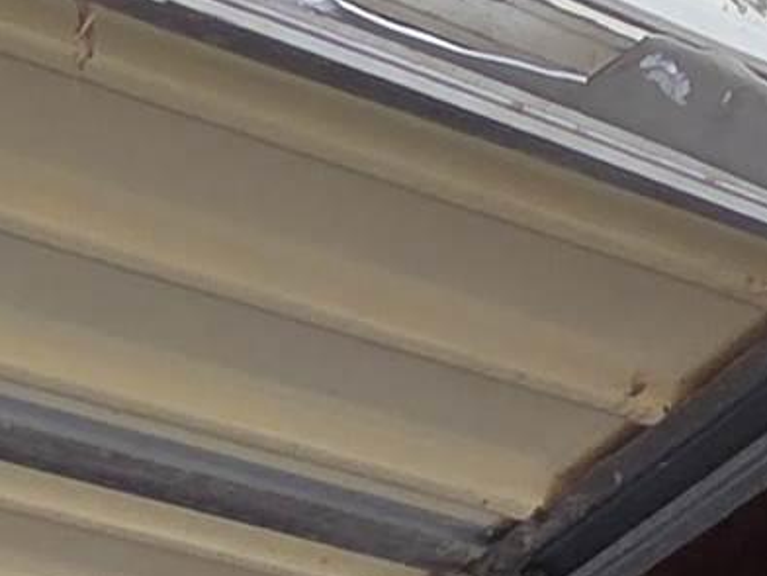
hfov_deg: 17.1
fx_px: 2260
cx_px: -440
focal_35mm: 102
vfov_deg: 9.2
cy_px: 2030
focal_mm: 2.2
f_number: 2.2
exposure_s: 1/2000
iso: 64
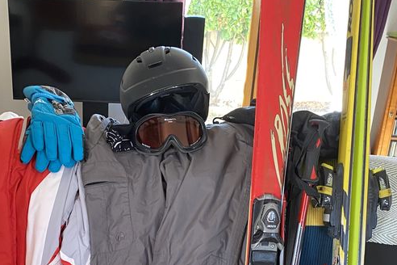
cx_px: 144
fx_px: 606
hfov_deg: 36.0
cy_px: 267
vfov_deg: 23.6
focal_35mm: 55
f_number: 1.8
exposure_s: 1/60
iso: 160
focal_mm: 4.25
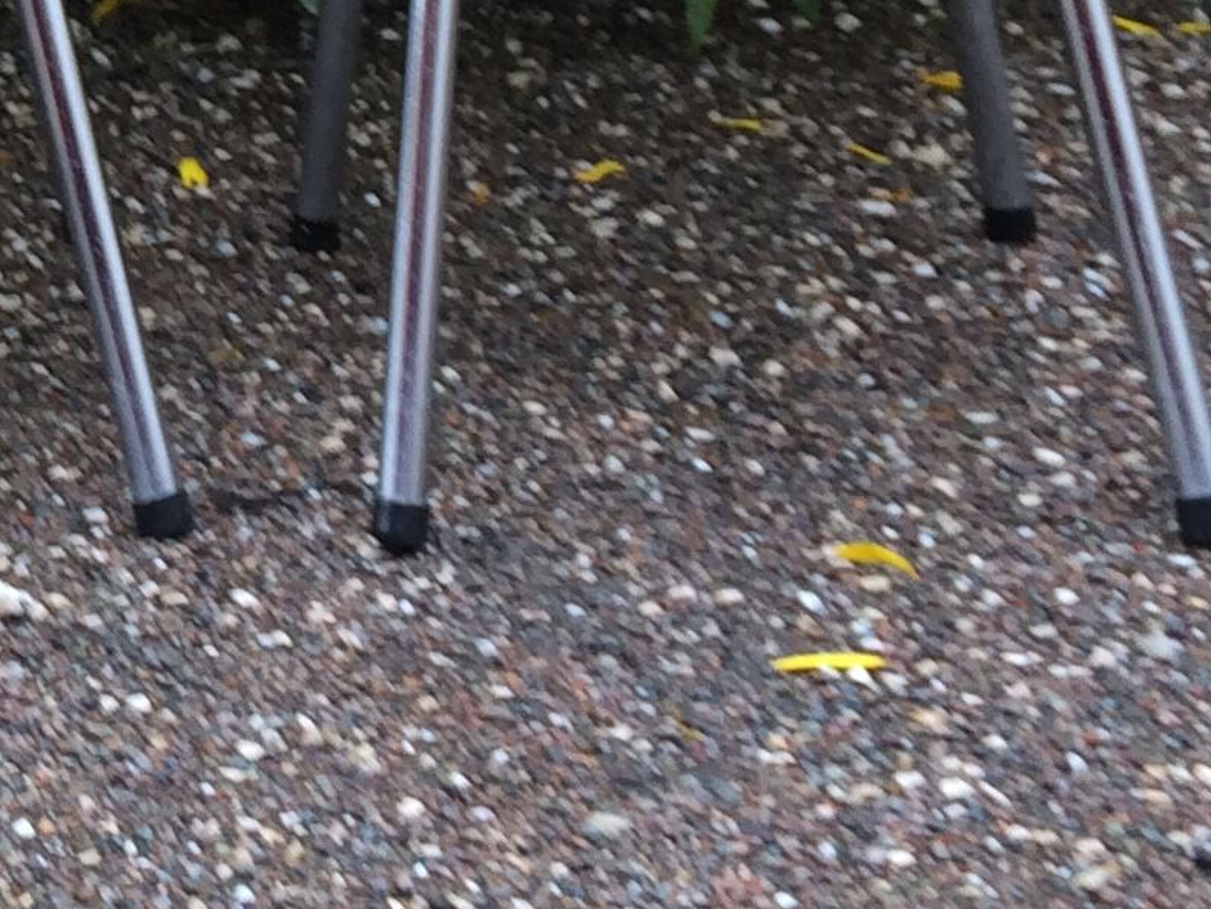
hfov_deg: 15.0
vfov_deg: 11.9
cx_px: -715
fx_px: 4199
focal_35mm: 120
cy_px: -388
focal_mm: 4.15
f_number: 2.2
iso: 32
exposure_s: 1/129
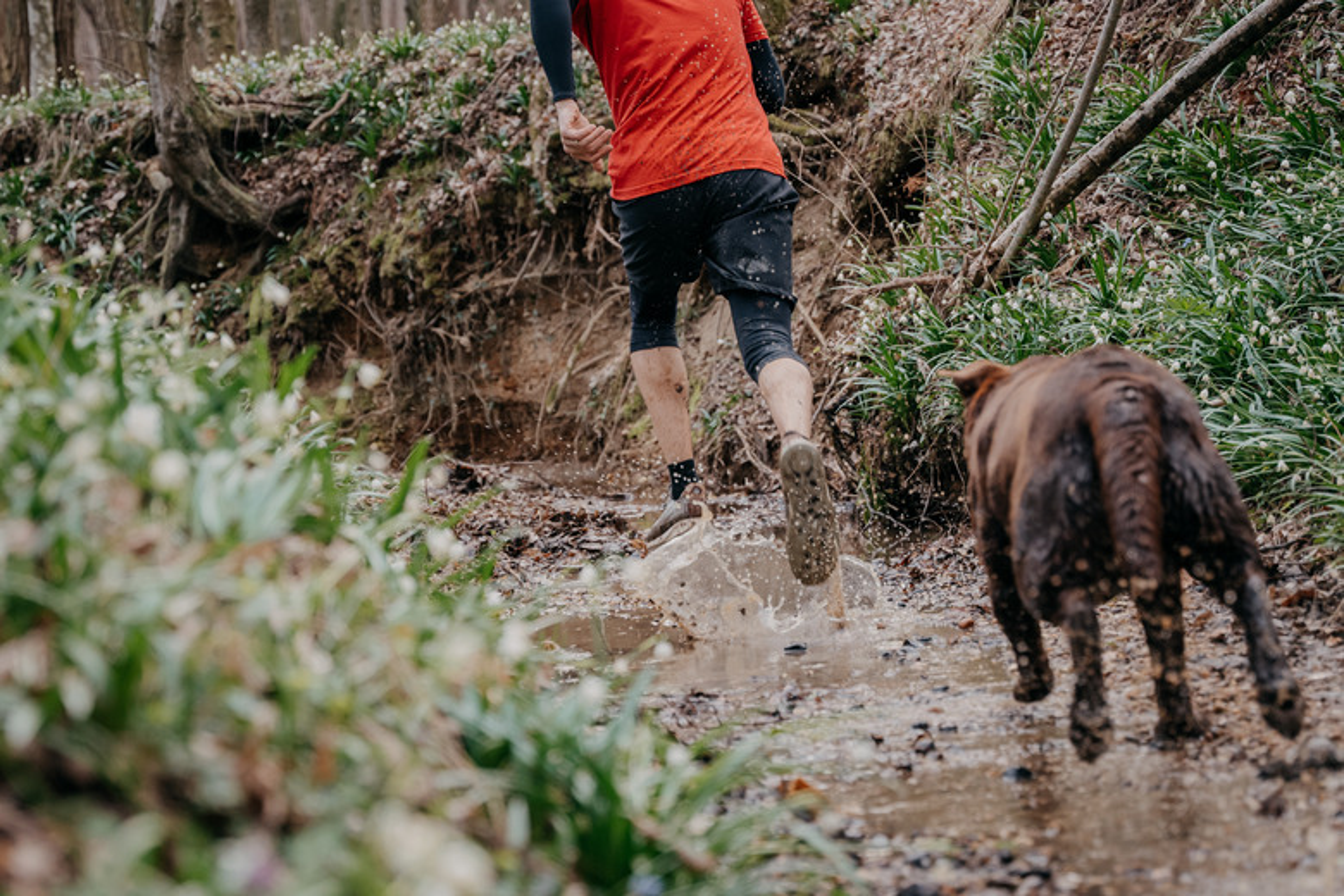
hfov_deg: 24.5
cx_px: 672
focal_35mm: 83
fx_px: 3098
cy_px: 448
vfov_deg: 16.5
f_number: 2.8
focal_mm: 55.5
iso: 1000
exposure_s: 1/500
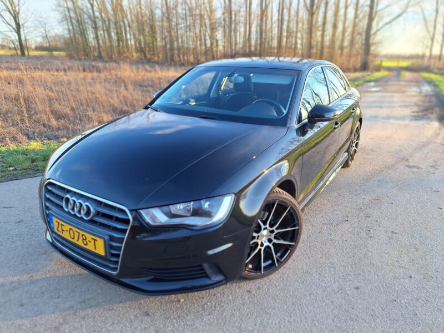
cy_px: 166
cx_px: 222
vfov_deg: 58.9
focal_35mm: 23
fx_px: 295
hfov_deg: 73.9
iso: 40
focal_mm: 5.54
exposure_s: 1/212
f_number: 1.8
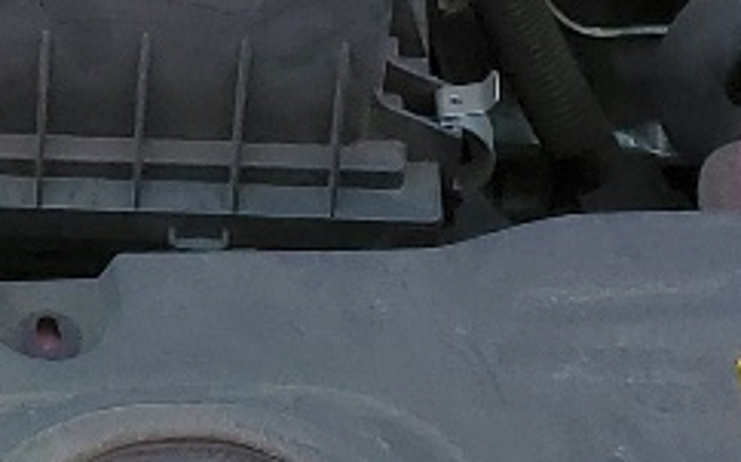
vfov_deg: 7.1
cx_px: 92
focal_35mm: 182
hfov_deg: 11.5
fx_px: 3674
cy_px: -266
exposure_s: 1/588
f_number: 1.5
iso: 50
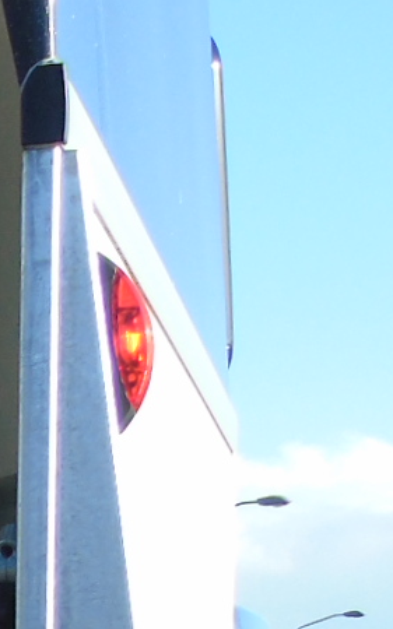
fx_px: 3035
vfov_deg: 11.1
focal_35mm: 177
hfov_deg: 6.5
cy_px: 1096
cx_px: -975
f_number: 3.6
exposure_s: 1/320
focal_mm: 5.2
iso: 80
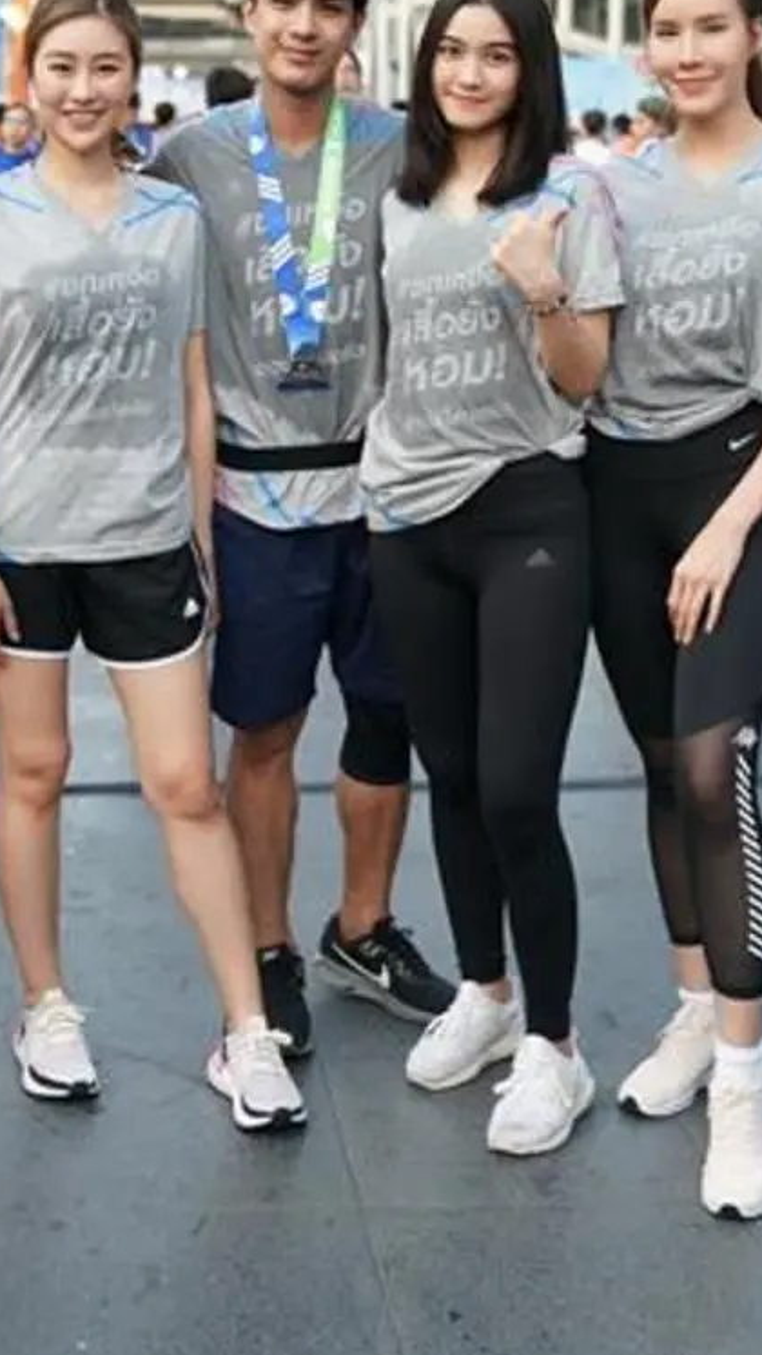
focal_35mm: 64
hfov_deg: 18.8
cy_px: 368
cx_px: 283
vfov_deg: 32.3
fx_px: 2300
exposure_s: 1/1000
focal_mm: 39
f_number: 2.8
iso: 1000
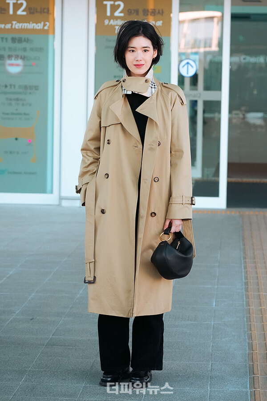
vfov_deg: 20.4
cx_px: 134
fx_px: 1112
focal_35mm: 100
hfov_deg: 13.7
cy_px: 200
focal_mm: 100
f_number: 5.6
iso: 800
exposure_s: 1/250
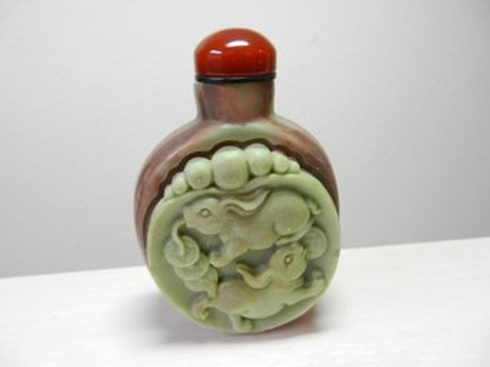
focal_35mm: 25
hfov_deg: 69.4
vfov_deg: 54.9
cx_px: 245
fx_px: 354
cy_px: 184
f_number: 3.5
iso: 640
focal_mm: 4.5
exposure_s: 1/100
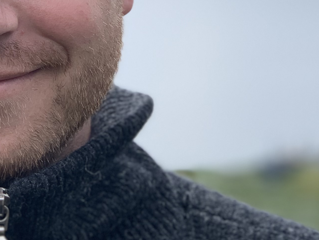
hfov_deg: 12.1
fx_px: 1502
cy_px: 36
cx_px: 116
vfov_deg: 9.1
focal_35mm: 163
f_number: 2.4
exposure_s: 1/329
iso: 16
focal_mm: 6
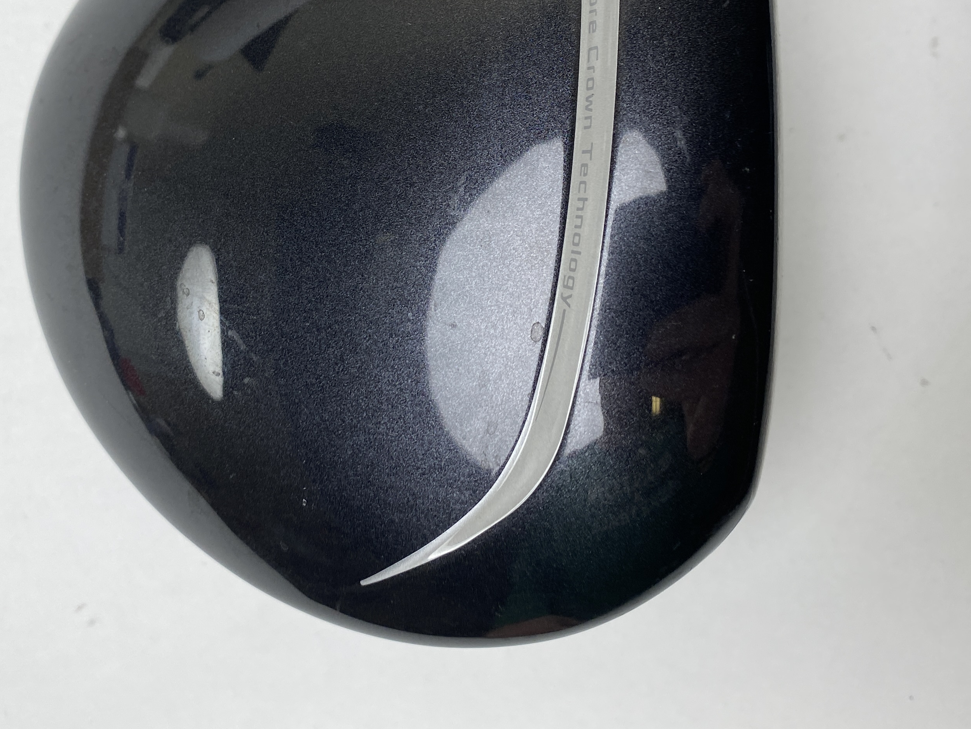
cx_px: 488
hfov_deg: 44.8
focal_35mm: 42
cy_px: 151
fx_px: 1178
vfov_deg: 33.4
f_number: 1.8
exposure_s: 1/268
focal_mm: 4.25
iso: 32
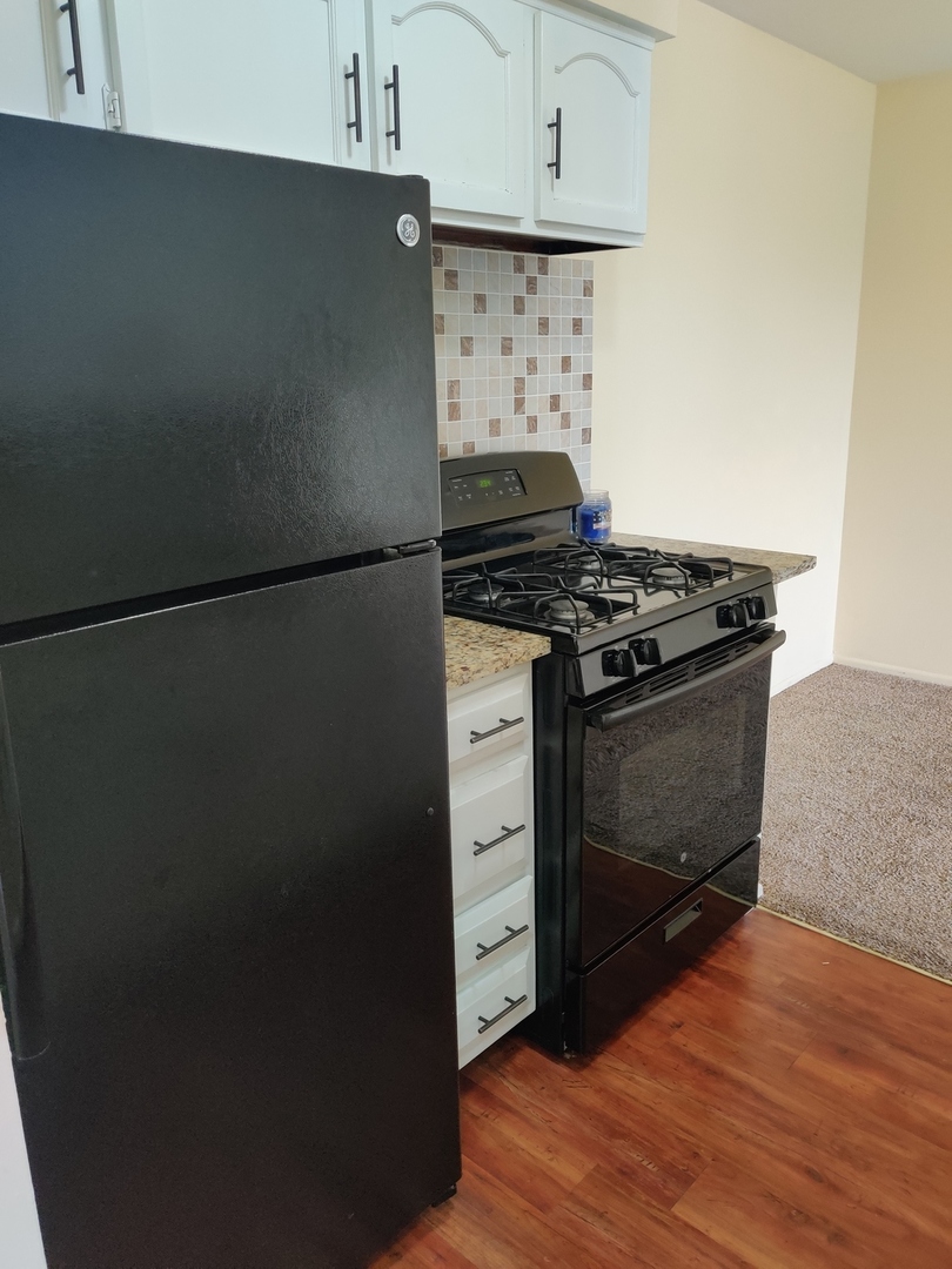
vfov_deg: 65.3
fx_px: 990
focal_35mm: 27
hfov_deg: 51.4
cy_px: 634
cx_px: 476
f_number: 1.75
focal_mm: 4.75
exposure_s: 1/50
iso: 640
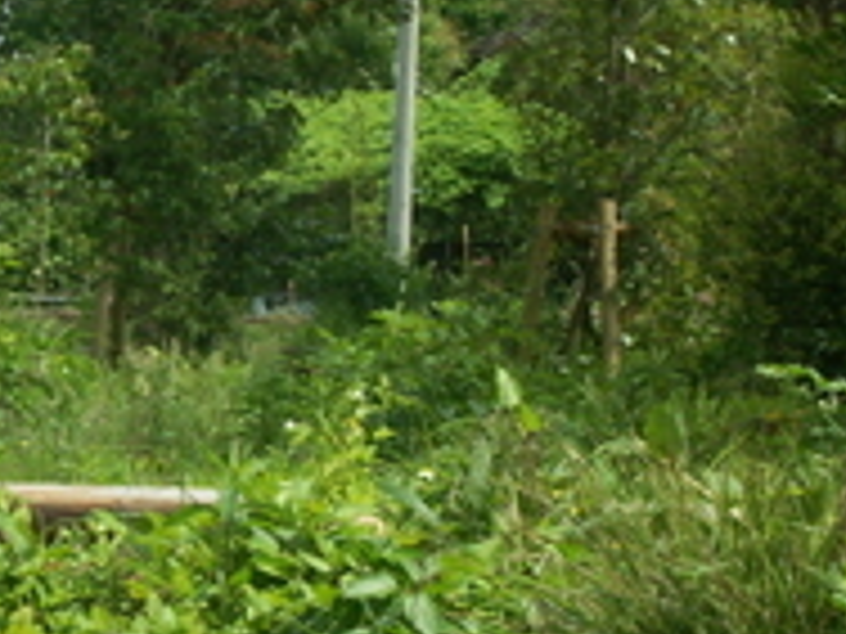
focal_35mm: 276
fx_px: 6745
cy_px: 357
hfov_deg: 7.2
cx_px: 18
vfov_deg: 5.4
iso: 100
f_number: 6.3
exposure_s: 1/400
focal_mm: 26.7
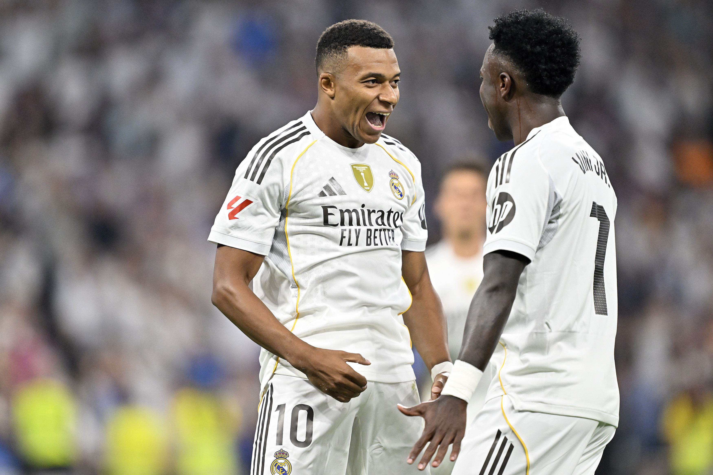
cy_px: 238
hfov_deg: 5.2
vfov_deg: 3.4
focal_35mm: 400
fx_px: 7921
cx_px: 356
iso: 4000
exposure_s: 1/3200
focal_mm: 400
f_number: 3.2
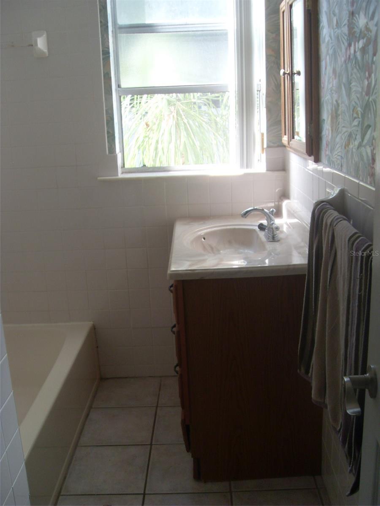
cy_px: 253
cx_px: 190
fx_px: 542
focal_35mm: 37
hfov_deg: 38.7
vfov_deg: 50.1
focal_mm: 6.3
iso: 100
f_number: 2.8
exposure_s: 1/90
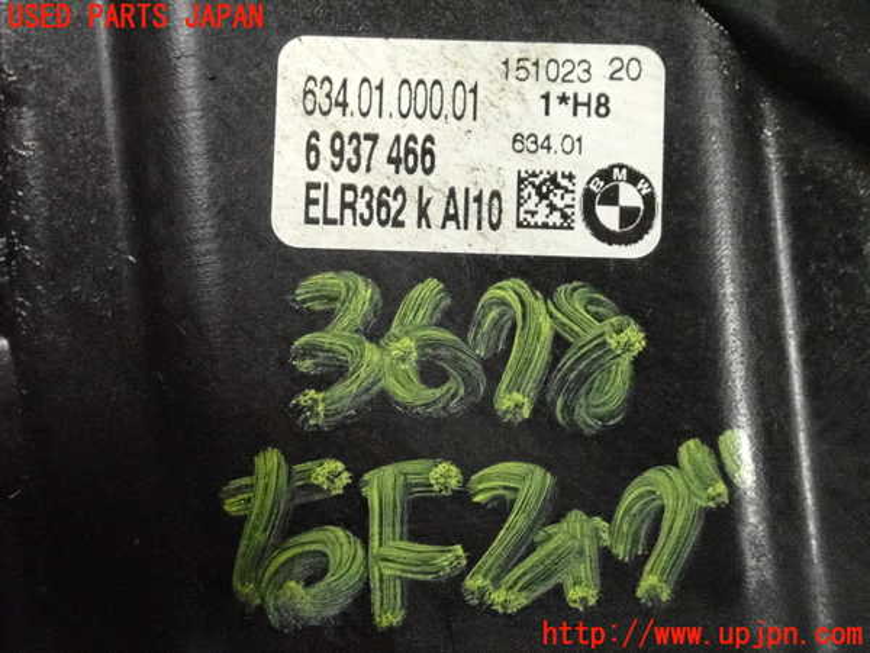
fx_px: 1458
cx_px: 435
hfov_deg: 33.2
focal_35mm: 58
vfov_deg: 25.2
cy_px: 326
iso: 6400
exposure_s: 1/125
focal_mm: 10.35
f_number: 3.5
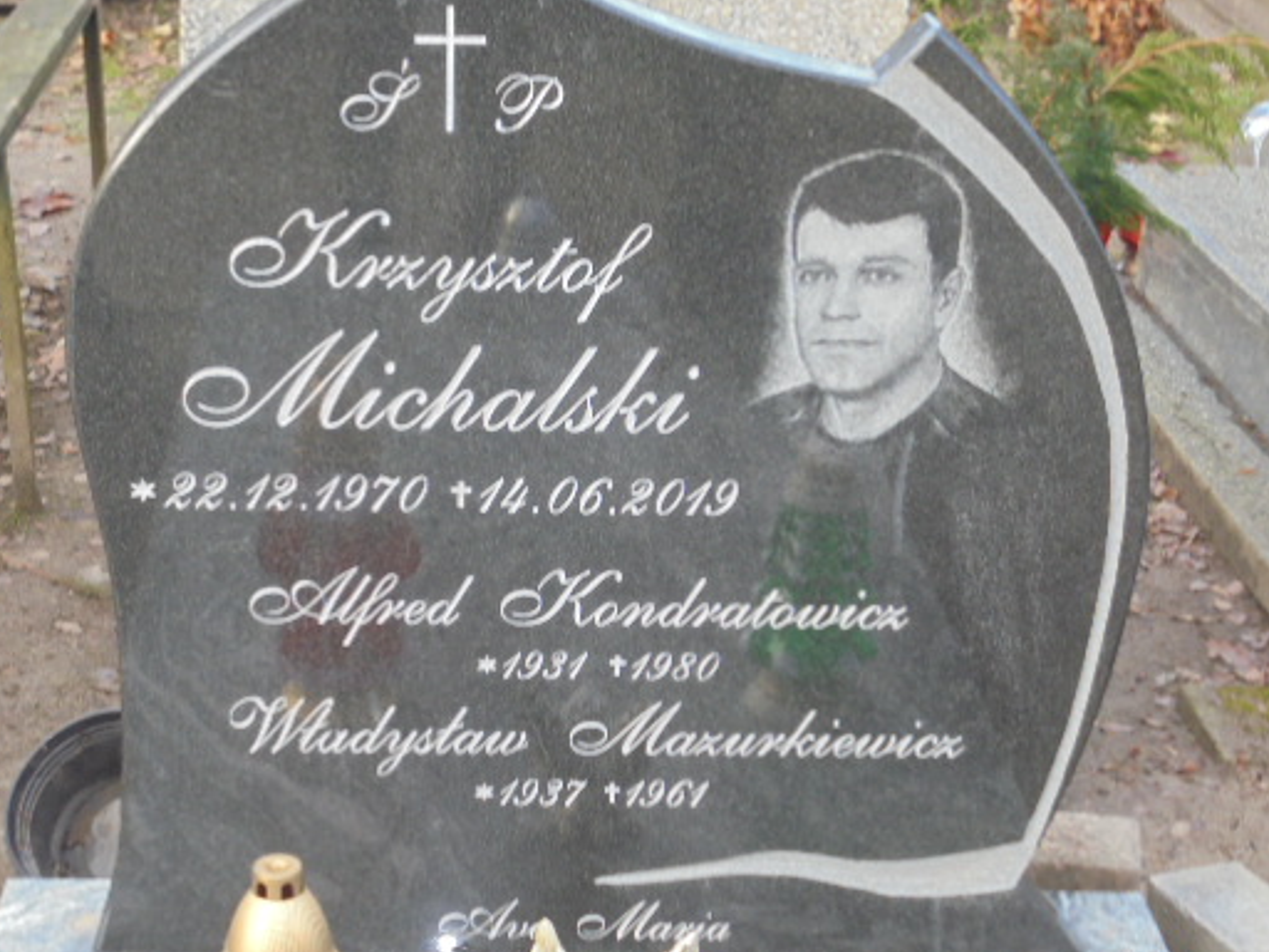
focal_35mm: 70
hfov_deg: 27.8
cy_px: 474
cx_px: 560
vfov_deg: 21.0
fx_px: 2566
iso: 100
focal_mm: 10.1
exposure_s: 1/30
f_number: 5.2
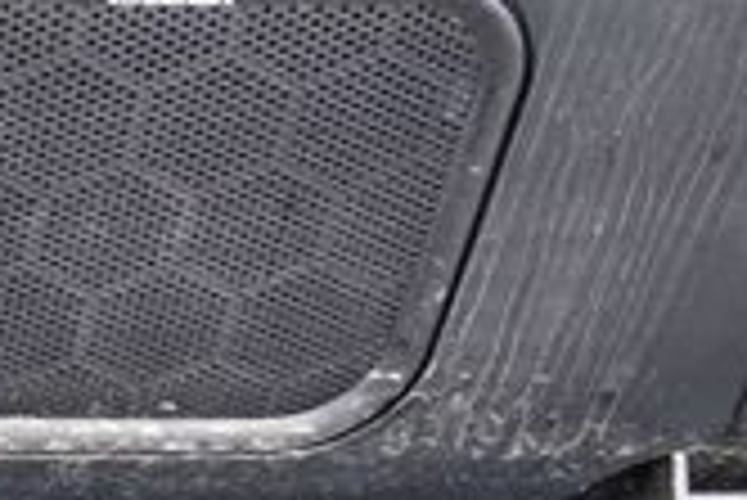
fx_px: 2637
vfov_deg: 10.8
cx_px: -567
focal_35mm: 127
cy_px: 374
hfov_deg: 14.3
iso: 1000
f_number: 4
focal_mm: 22
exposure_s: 1/160
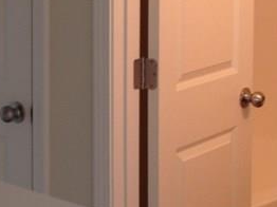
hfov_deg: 13.9
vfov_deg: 10.7
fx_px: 1095
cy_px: -10
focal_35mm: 137
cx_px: -67
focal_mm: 4.28
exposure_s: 1/20
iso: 64
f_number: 2.4
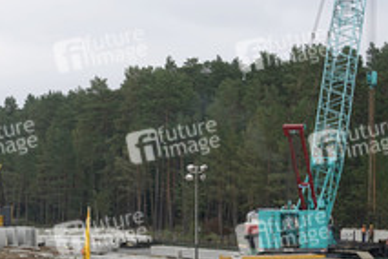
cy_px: 97
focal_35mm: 180
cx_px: 125
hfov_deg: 11.4
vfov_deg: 7.6
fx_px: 1940
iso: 320
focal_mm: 85
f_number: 8
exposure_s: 1/250
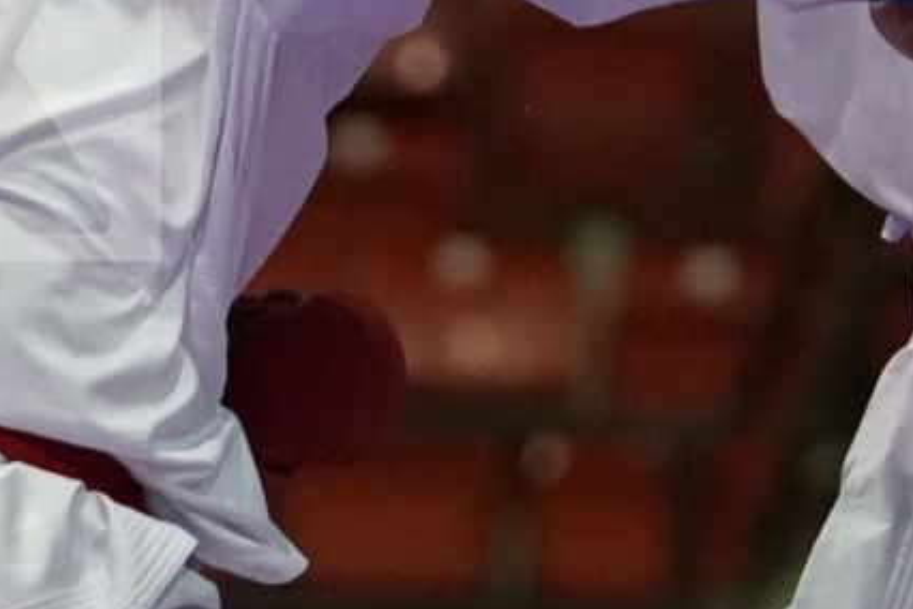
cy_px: 66
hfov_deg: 2.8
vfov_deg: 1.8
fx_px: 18969
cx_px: 688
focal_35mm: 748
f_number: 2.8
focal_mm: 118
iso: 6400
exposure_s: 1/800
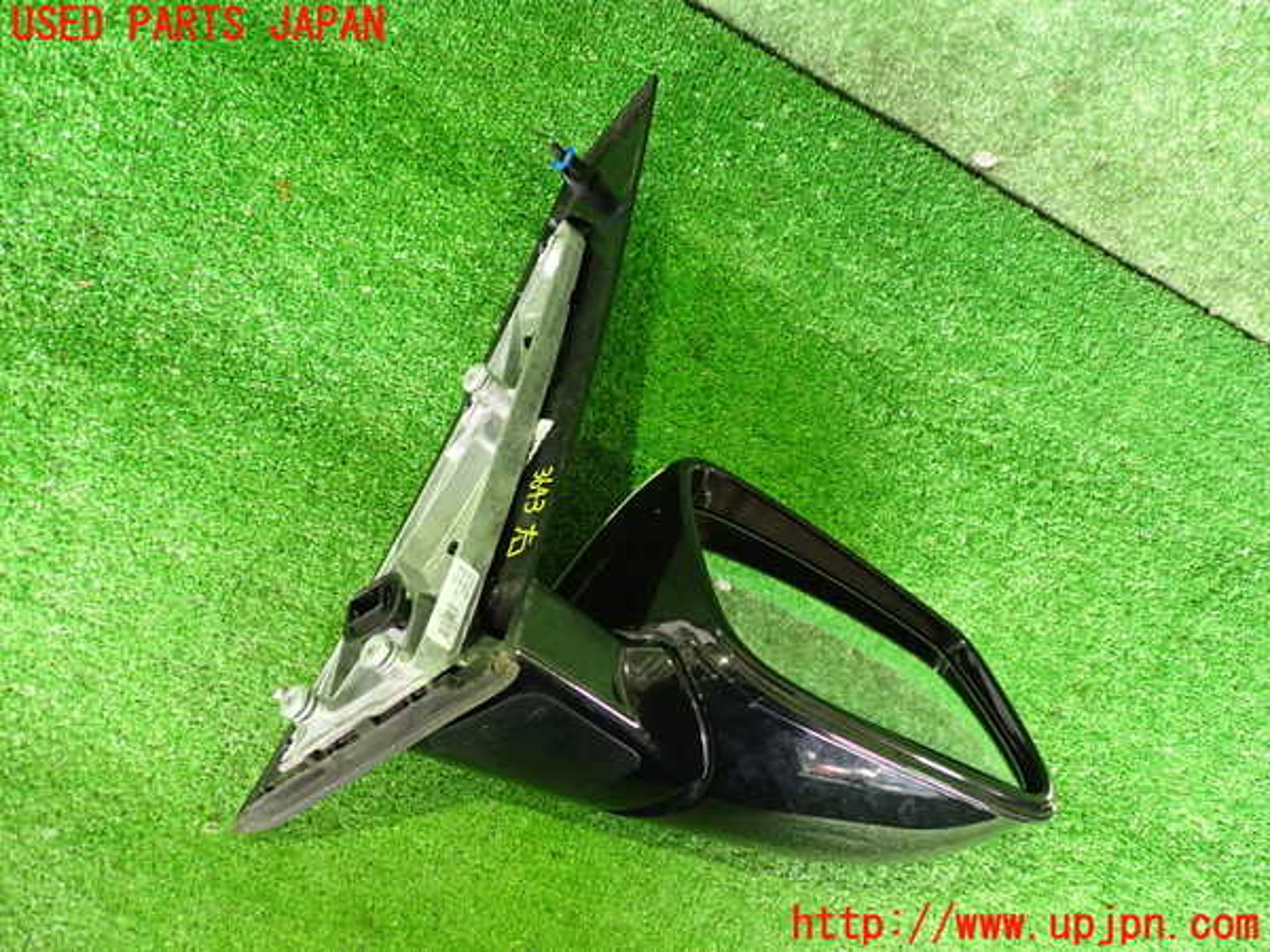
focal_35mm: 30
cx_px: 635
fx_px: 1101
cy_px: 476
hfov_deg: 60.0
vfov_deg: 46.8
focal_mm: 5.4
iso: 800
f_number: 2.3
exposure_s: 1/30
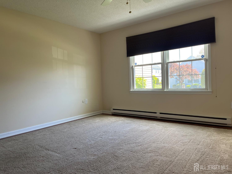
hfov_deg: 67.3
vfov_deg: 53.1
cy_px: 87
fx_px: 174
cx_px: 116
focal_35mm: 26
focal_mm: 5.1
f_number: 1.6
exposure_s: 1/120
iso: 64
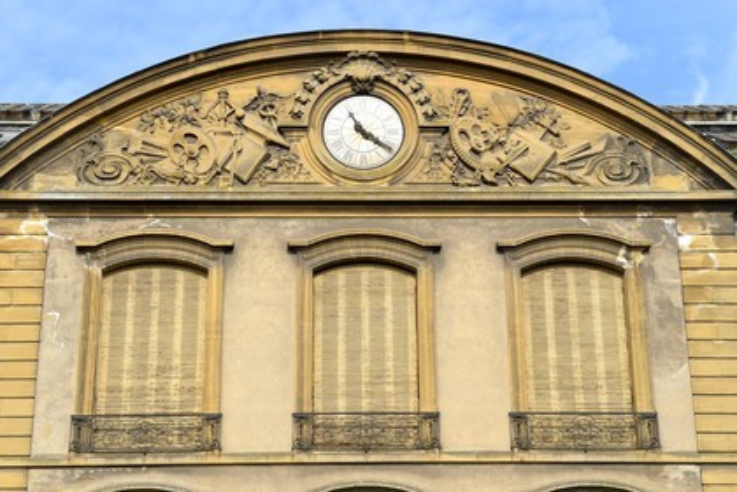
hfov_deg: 28.8
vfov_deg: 19.5
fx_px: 1433
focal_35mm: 70
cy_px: 246
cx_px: 368
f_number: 13
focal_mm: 70
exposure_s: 1/200
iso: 200
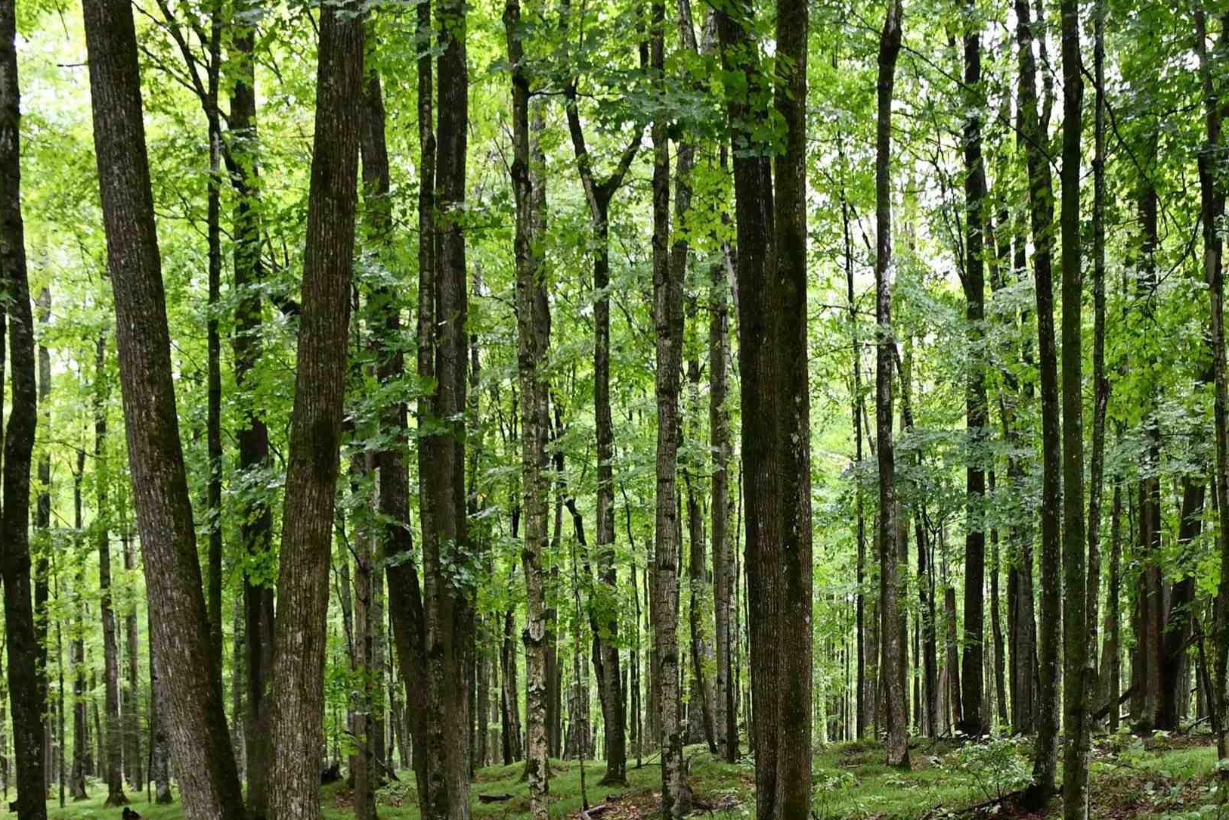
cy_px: 745
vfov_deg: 25.6
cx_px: 887
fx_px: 1741
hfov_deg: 38.1
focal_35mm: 51
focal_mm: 18
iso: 1000
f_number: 3.5
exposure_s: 1/125
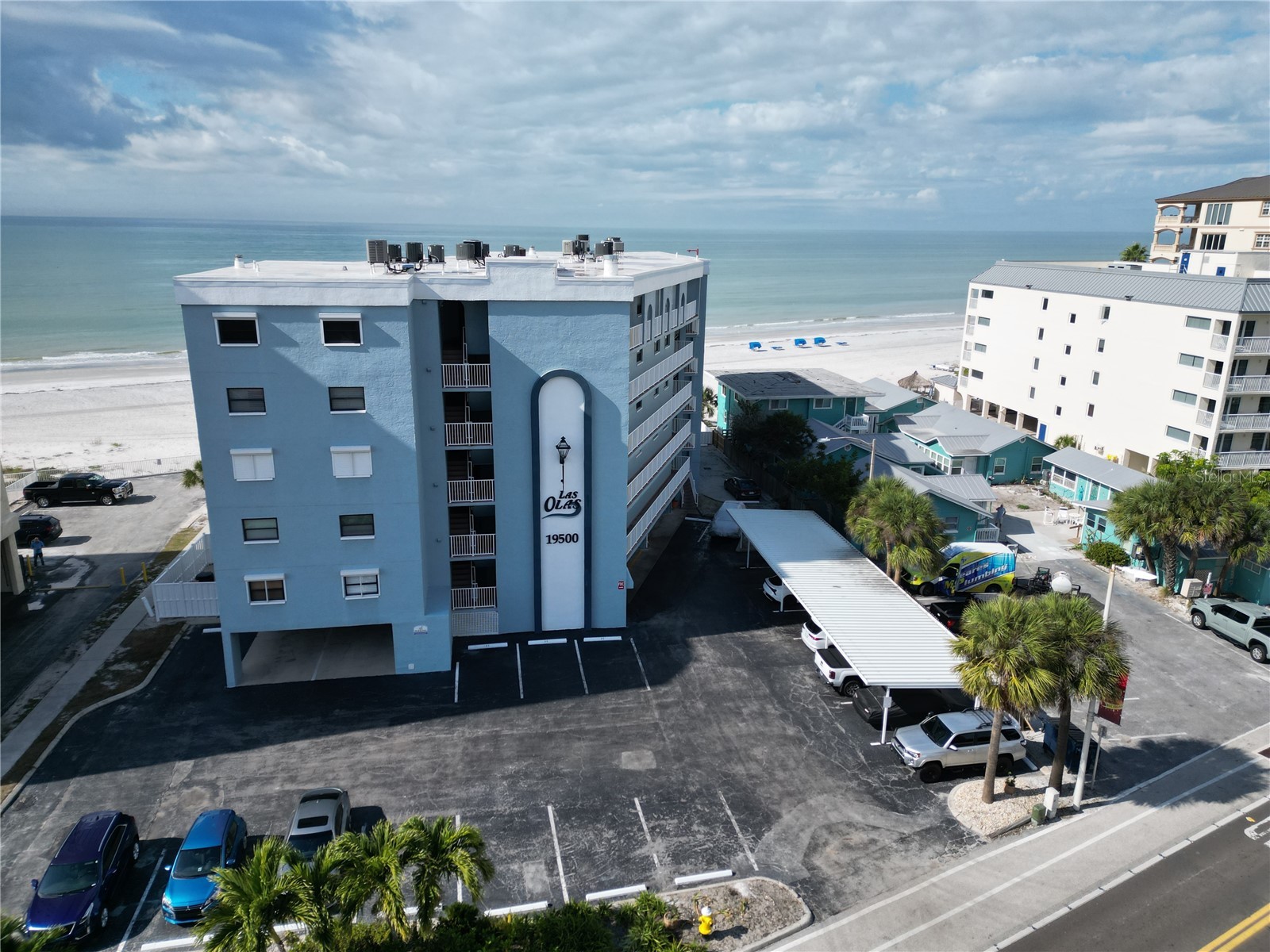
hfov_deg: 71.6
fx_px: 881
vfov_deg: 56.8
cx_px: 635
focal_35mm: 24
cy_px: 476
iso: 150
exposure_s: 1/5000
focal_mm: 6.72
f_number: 1.7
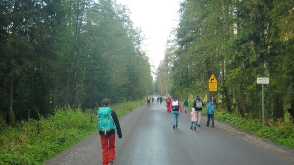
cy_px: 84
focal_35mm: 42
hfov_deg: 48.4
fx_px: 327
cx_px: 148
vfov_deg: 28.4
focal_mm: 6.66
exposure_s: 1/30
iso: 100
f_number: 3.9
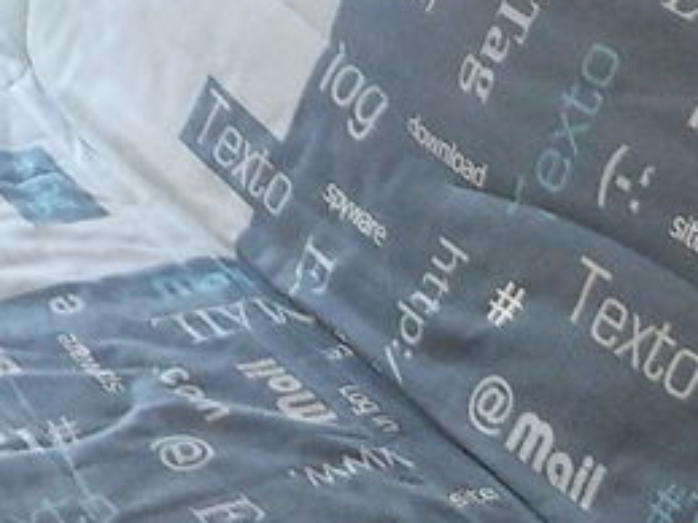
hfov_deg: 16.9
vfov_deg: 12.6
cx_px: 477
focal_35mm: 116
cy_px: 483
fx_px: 2338
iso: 400
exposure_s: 1/13
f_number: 3.3
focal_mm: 4.1
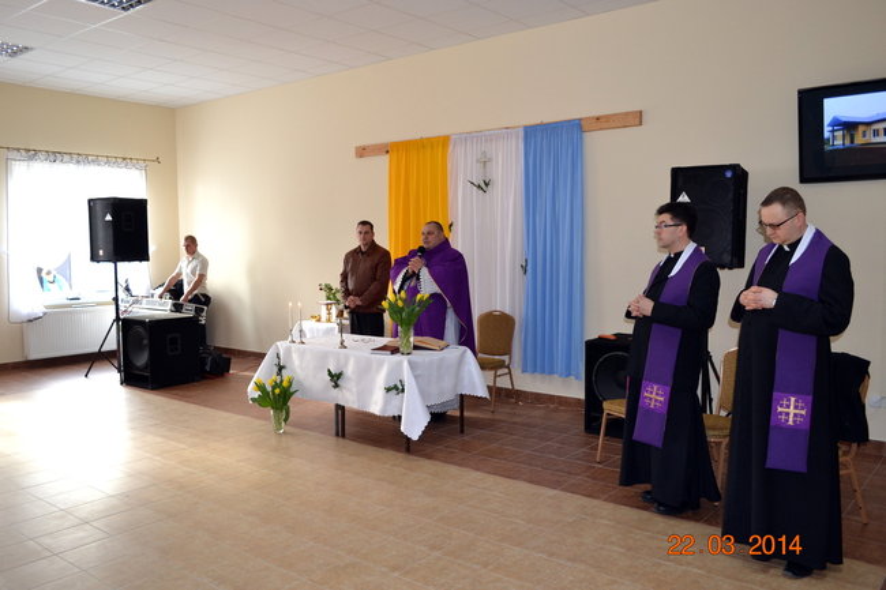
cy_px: 295
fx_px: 664
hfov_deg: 67.4
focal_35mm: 27
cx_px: 443
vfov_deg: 47.9
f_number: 4
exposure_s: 1/60
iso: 400
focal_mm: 18
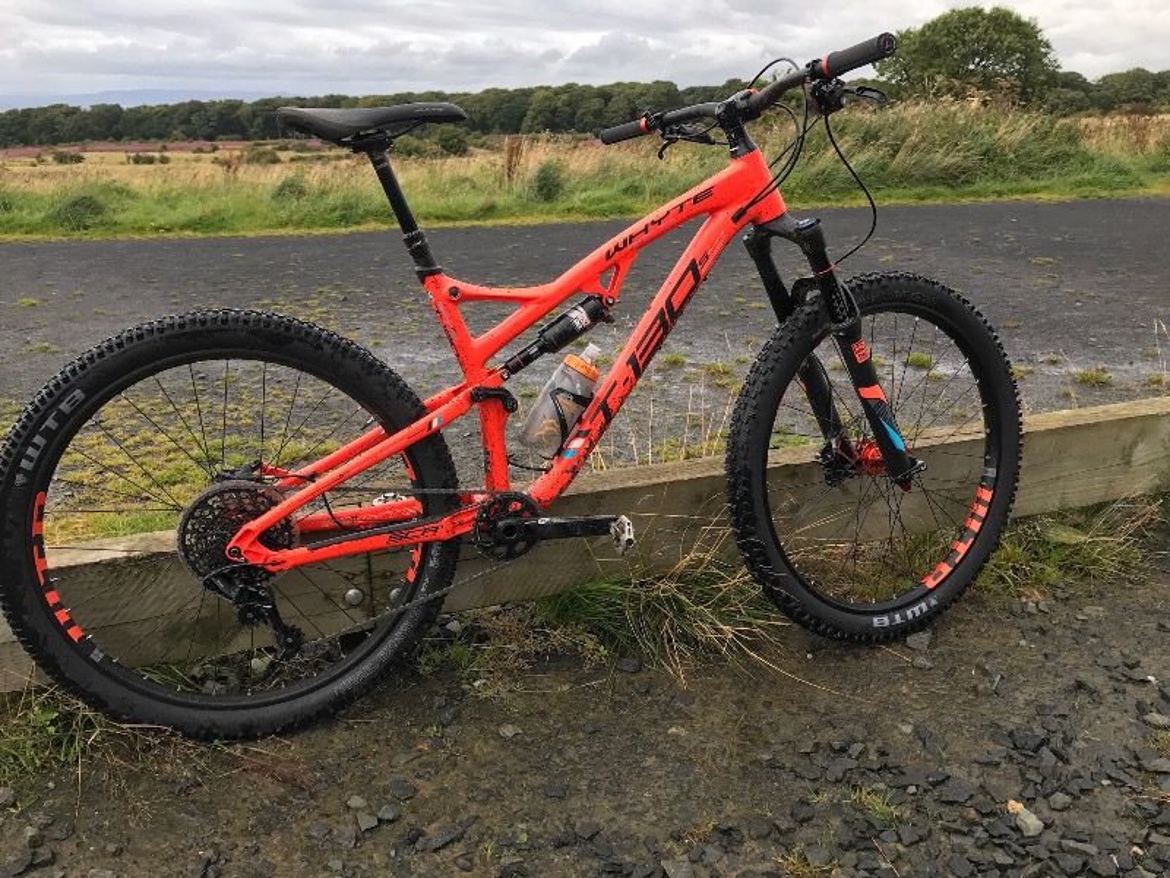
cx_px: 585
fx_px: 946
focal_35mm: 28
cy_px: 439
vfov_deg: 49.7
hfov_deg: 63.4
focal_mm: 3.99
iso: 20
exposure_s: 1/425
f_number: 1.8
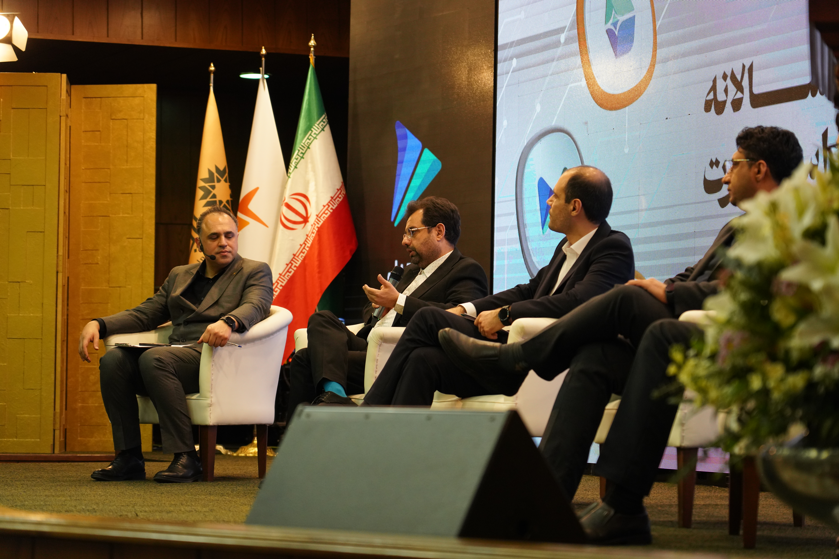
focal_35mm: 105
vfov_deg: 13.0
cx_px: 420
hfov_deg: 19.5
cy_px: 280
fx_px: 2447
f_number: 4
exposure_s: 1/160
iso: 2500
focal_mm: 105
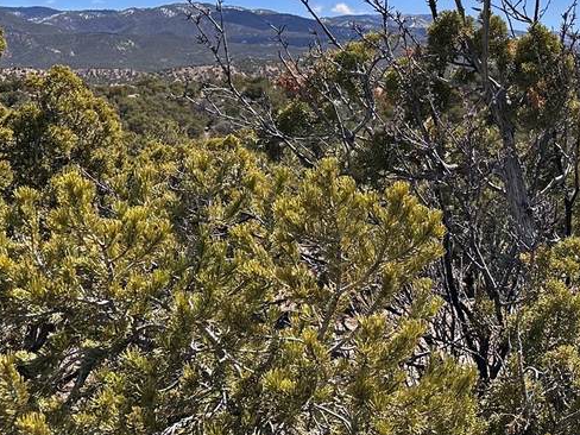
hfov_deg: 28.5
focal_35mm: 63
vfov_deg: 23.1
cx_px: 603
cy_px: 111
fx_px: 1056
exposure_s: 1/5000
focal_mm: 6.86
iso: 80
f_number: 1.78
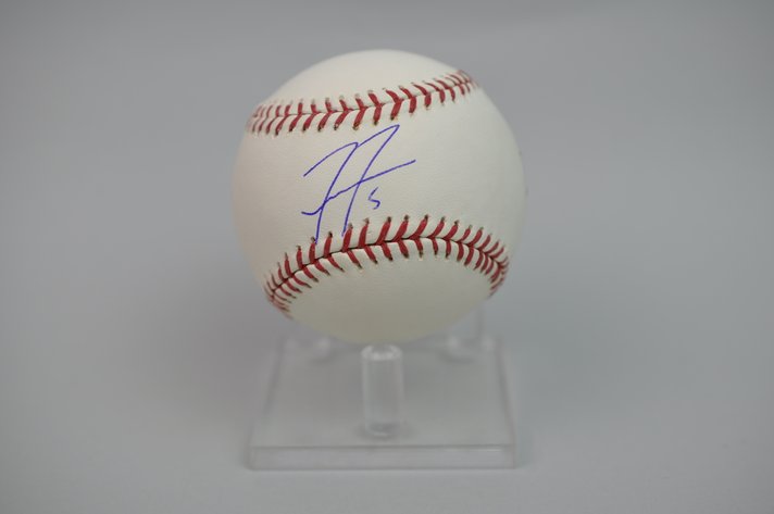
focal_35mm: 60
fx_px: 1289
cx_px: 387
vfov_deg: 22.6
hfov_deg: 33.4
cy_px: 257
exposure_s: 1/80
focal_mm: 40
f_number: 4.5
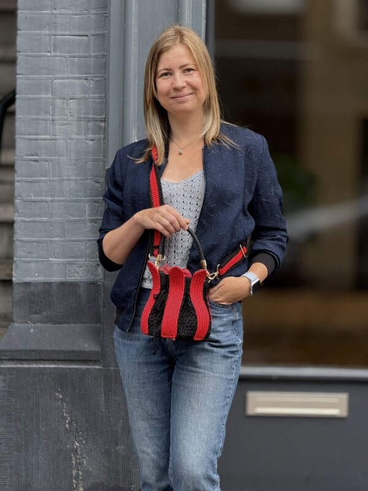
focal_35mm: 120
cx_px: 184
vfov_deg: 16.4
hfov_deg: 12.3
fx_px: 1701
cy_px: 246
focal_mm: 15.66
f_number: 2.8
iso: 50
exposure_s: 1/108
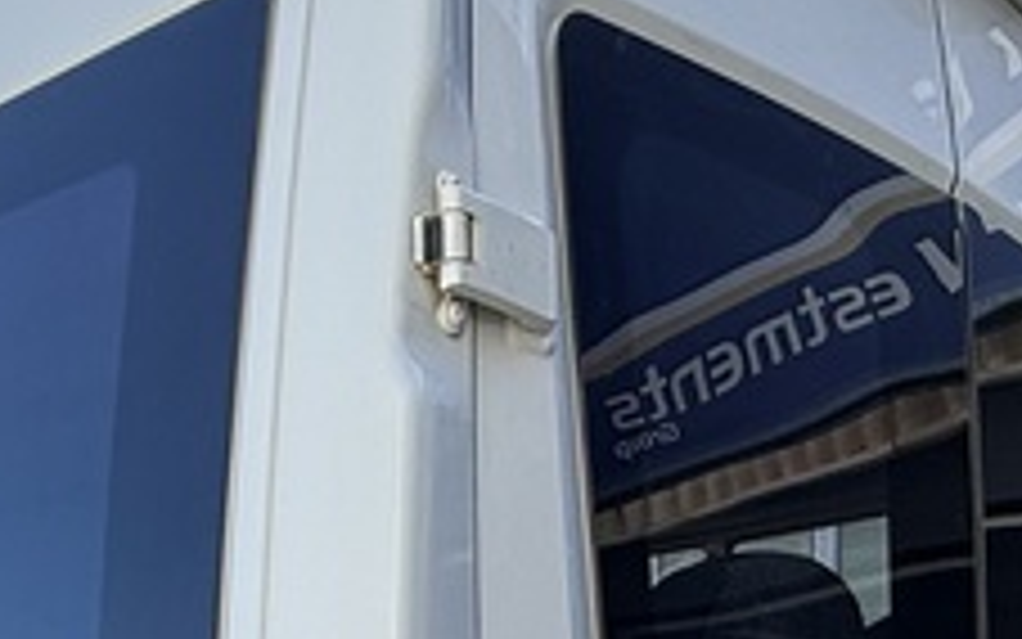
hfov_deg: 30.4
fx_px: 1867
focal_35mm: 67
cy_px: 1053
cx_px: 338
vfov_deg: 16.9
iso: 50
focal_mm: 2.22
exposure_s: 1/502
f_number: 2.2
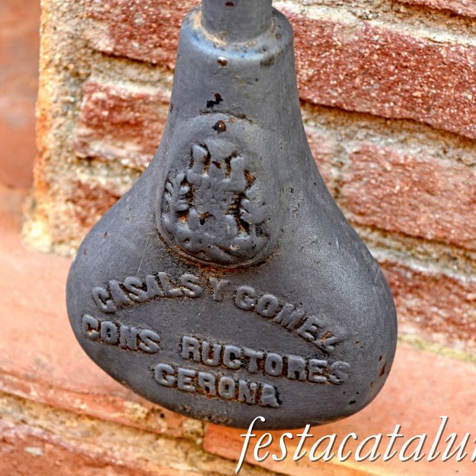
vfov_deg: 8.3
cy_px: 239
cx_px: 194
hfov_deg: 8.3
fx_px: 3298
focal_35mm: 212
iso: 200
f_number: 5.6
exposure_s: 1/40
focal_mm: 110
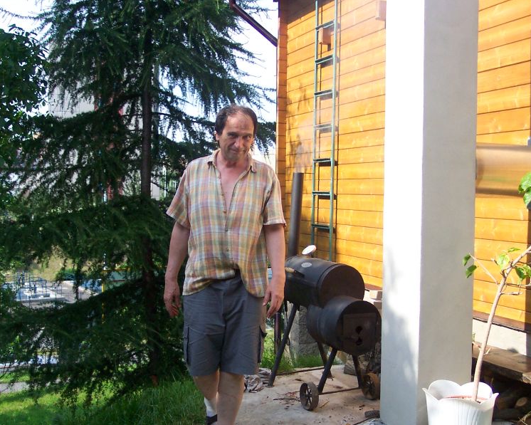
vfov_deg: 34.9
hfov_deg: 42.8
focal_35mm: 43
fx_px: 676
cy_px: 213
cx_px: 297
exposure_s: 1/700
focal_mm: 8
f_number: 2.8
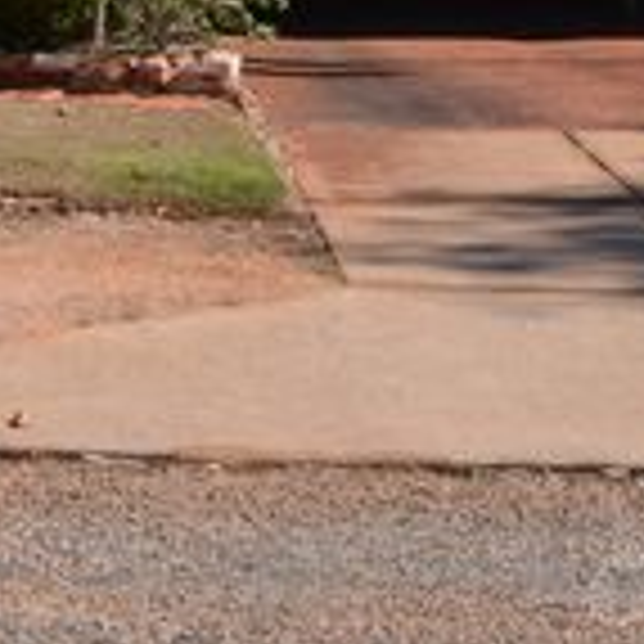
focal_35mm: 134
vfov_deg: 12.8
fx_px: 2820
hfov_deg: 12.7
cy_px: -34
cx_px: -108
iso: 100
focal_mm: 32
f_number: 7.1
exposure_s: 1/200
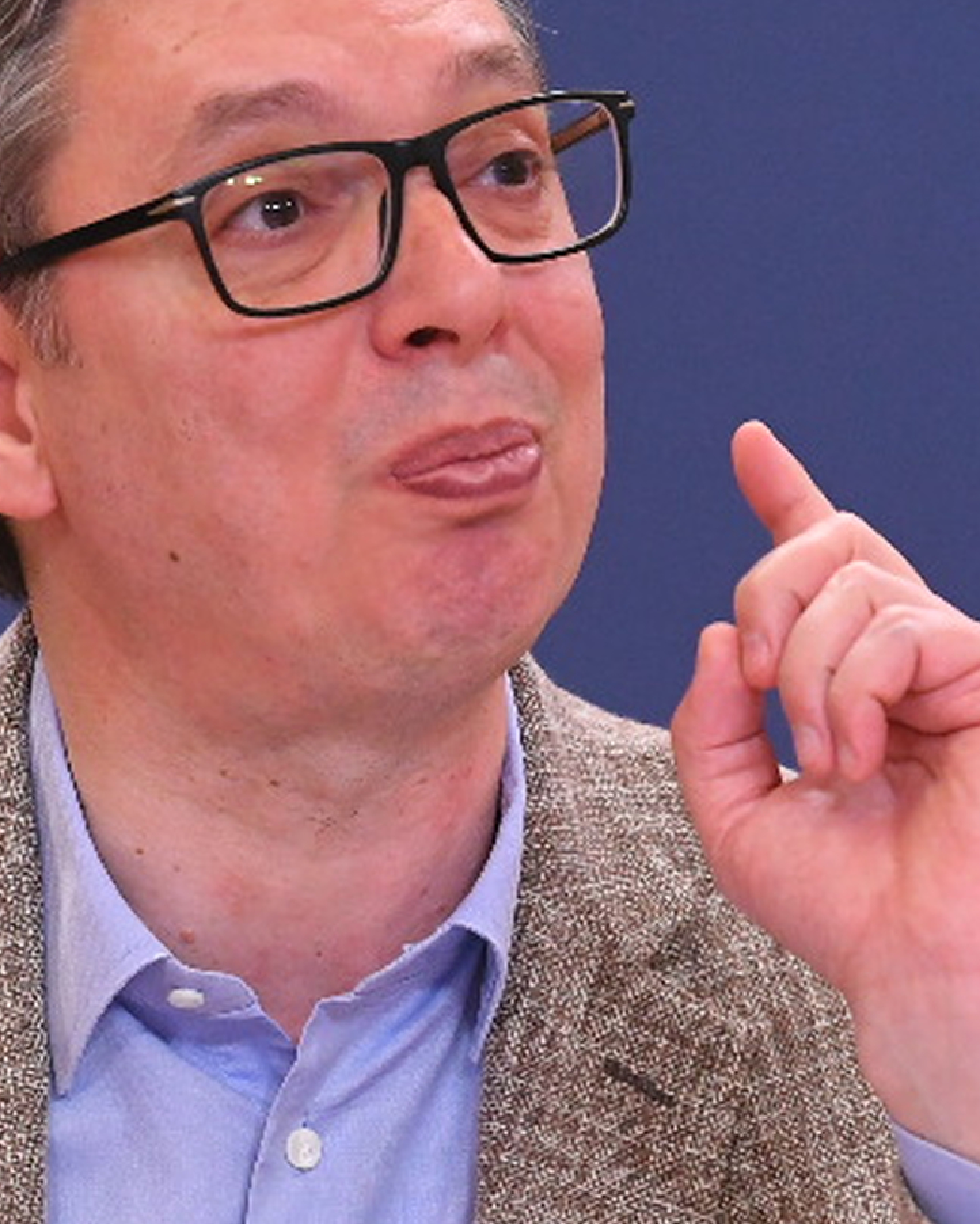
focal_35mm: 749
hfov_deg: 2.1
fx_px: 27146
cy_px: 839
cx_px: 369
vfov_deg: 2.6
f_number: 4
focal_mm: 200
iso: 3200
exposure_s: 1/320
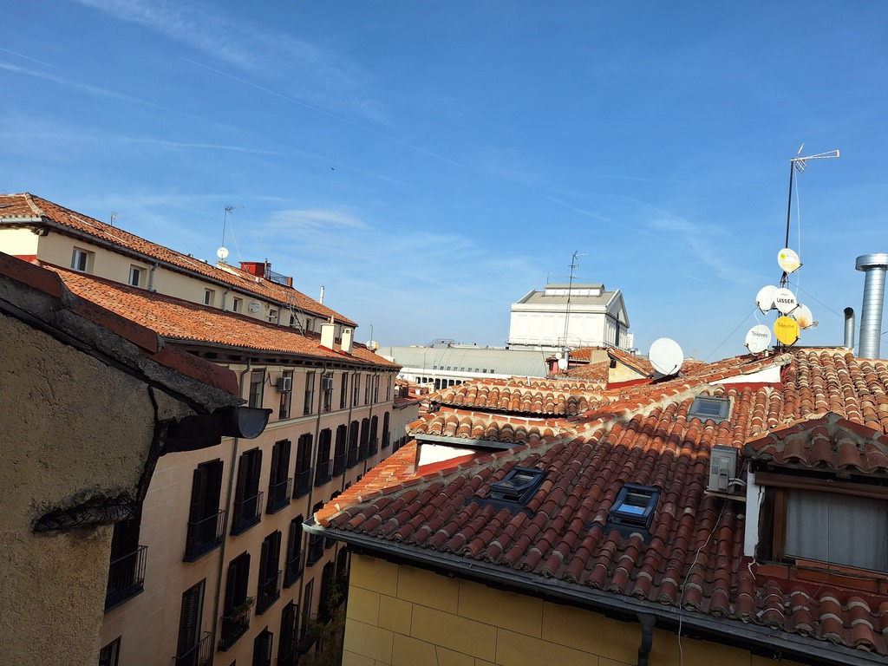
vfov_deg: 58.9
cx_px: 444
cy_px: 333
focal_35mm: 23
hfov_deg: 73.9
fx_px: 590
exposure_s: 1/2625
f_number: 1.8
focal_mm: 5.54
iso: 40
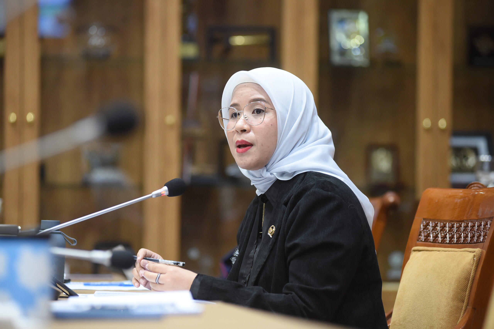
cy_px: 164
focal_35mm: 135
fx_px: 1852
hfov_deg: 15.2
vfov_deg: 10.2
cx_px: 247
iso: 2500
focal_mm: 135
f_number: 3.2
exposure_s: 1/160
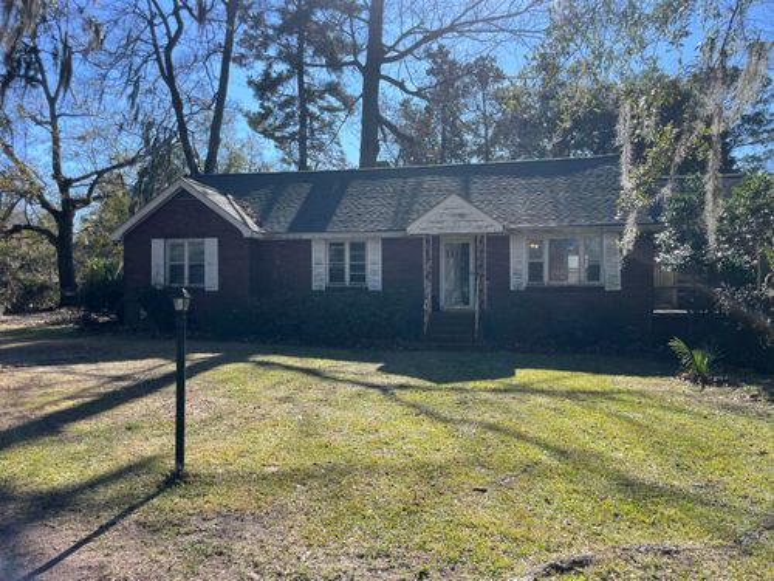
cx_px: 387
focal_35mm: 26
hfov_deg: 67.3
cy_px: 290
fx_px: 581
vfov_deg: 53.1
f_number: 1.6
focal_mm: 4.2
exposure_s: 1/1667
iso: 32
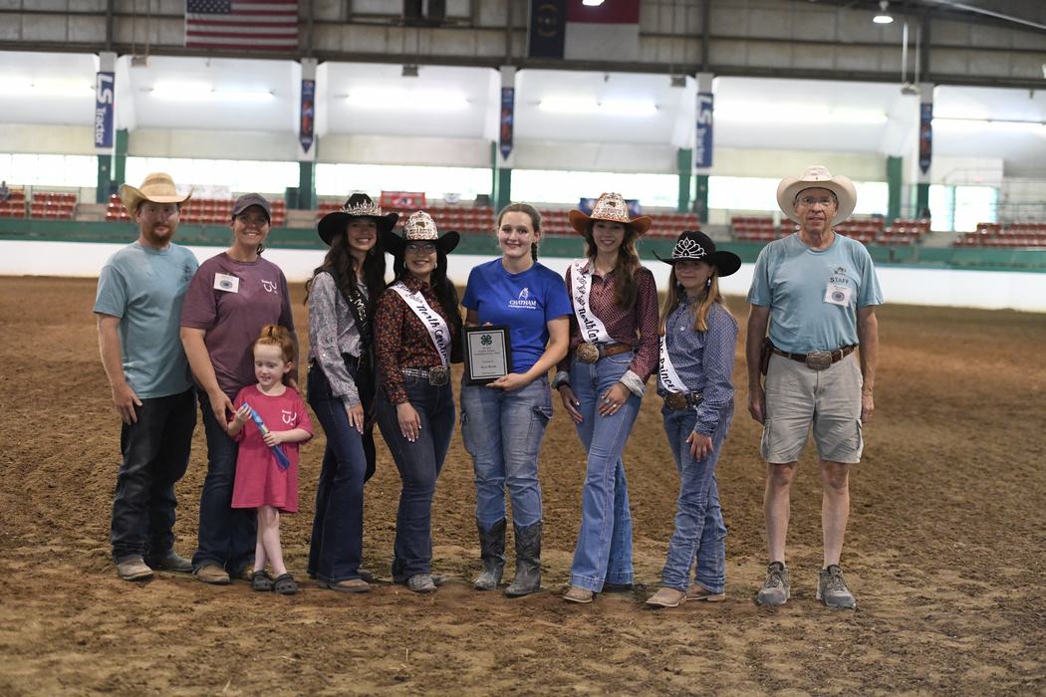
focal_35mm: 70
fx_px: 2034
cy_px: 348
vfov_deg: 19.5
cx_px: 523
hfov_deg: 28.8
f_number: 2.8
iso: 8000
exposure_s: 1/500
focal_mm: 70
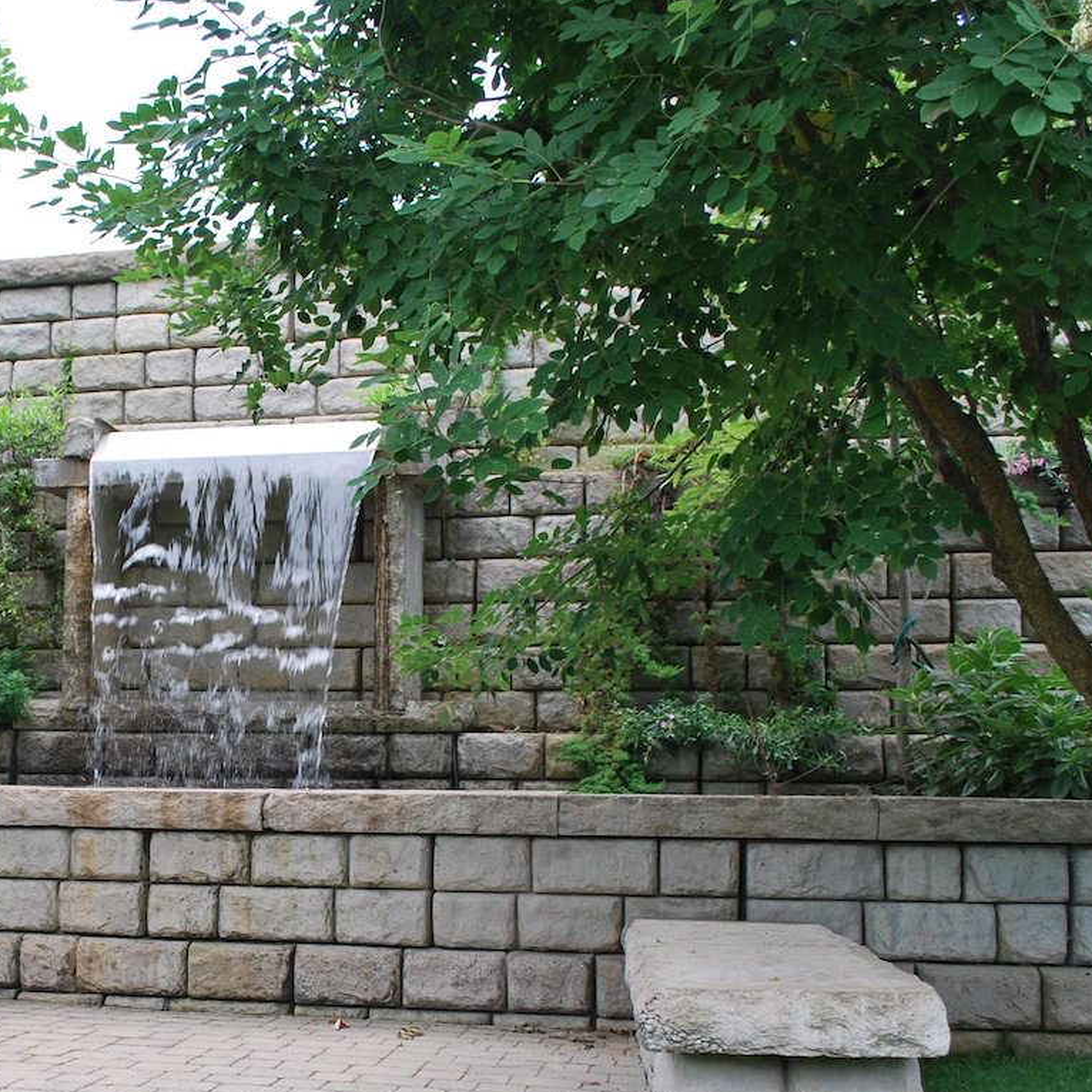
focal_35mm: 50
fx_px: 1785
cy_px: 689
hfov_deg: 32.9
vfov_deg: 33.8
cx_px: 192
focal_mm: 20
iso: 110
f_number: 5.6
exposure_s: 1/125
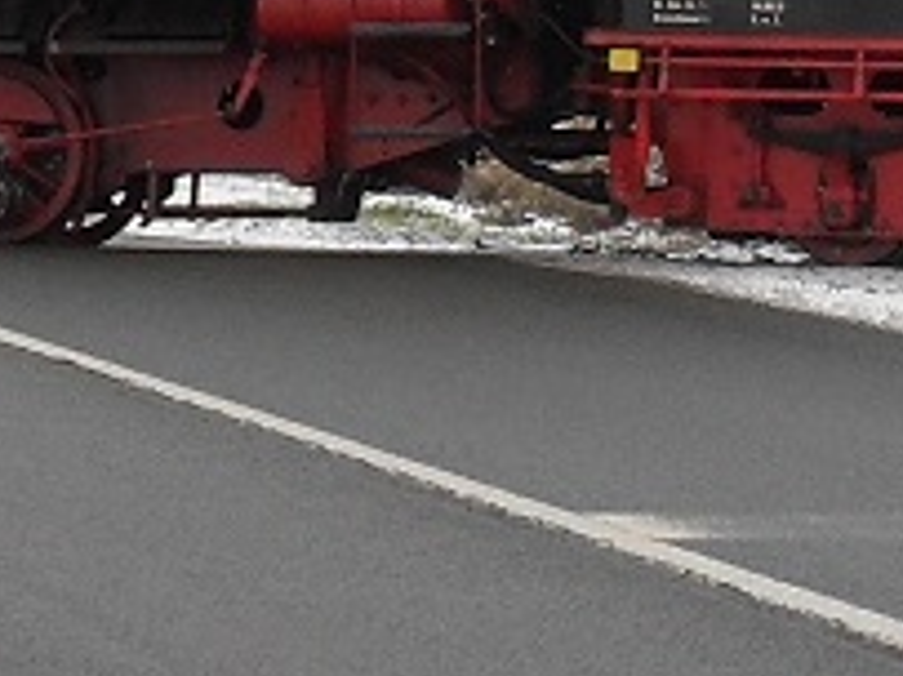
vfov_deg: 7.2
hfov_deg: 9.5
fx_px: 5397
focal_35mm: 207
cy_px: 129
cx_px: 676
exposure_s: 1/180
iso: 100
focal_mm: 6.2
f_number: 2.8
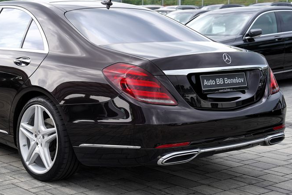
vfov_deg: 19.2
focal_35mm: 71
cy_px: 88
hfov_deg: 28.1
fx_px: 576
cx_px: 81
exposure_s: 1/80
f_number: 4.5
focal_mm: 46
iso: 100
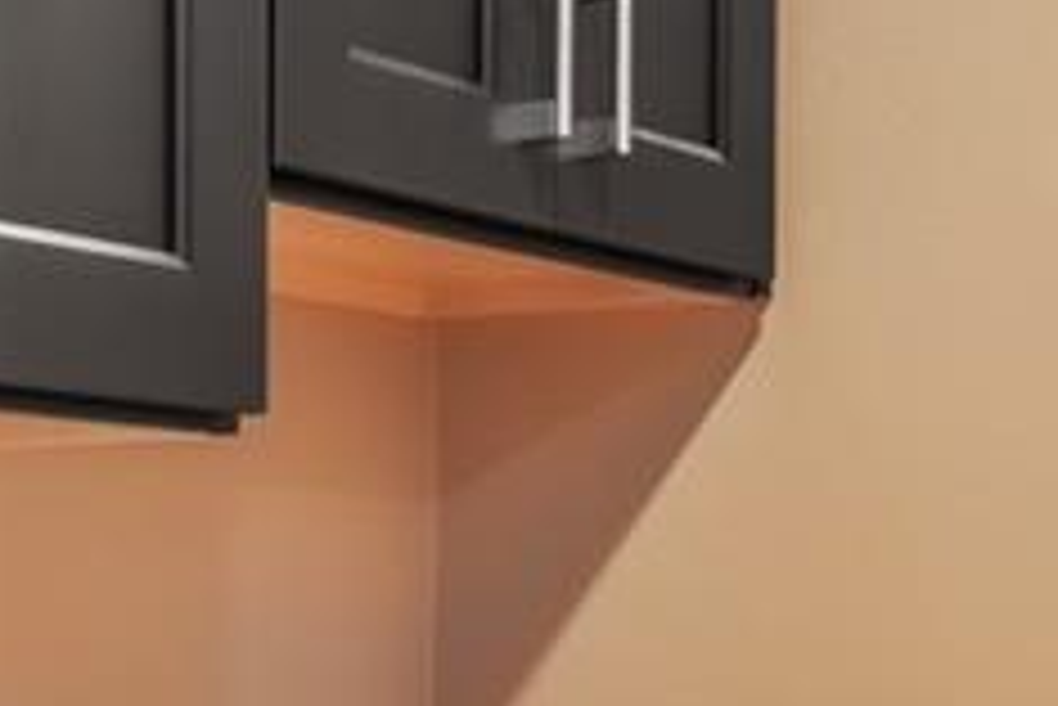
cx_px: 162
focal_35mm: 102
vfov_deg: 13.4
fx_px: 2999
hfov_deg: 19.7
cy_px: 589
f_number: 9
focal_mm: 10
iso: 250
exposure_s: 1
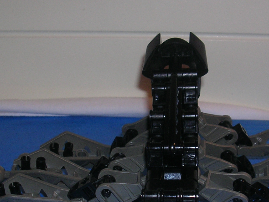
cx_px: 172
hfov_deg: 25.6
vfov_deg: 19.3
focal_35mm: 76
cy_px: 135
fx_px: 591
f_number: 2.8
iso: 50
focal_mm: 5.8
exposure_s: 1/60.1
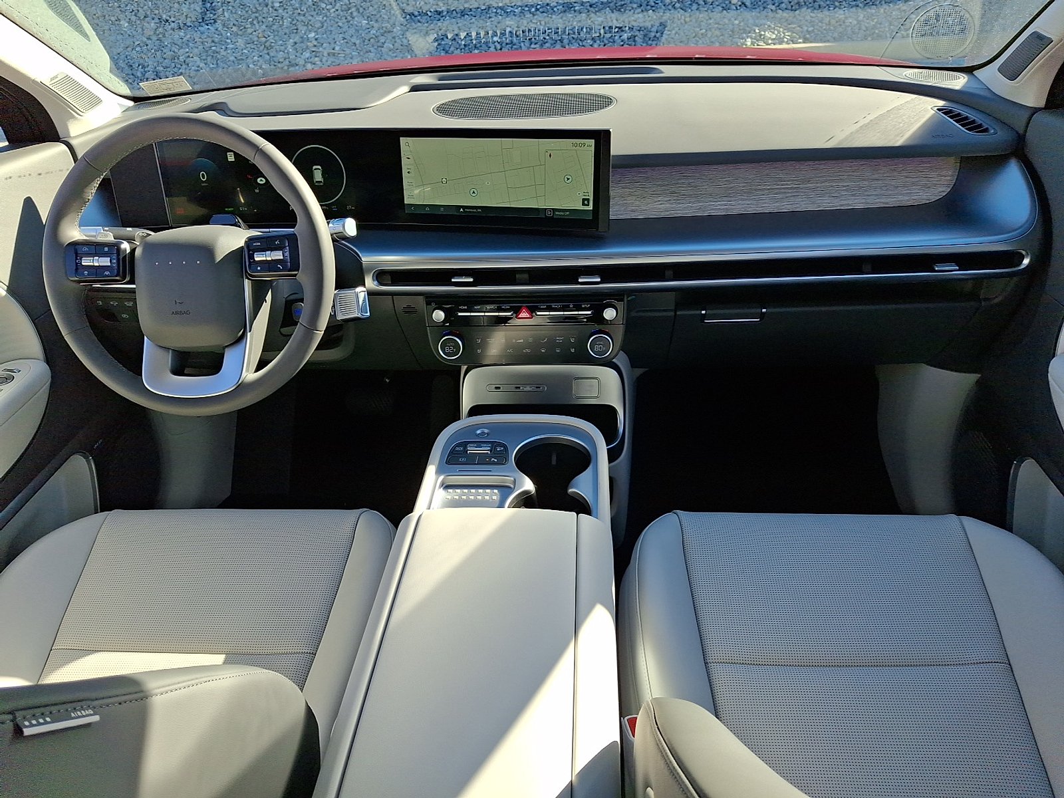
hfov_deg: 69.4
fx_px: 768
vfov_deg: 54.9
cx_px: 532
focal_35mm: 25
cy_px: 399
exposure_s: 1/388
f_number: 1.8
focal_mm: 4.69
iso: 25
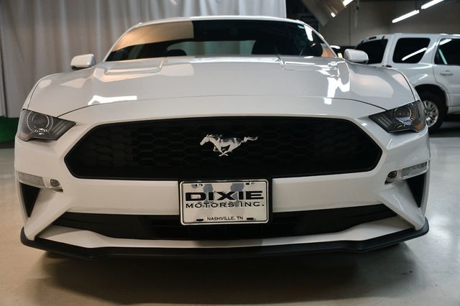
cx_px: 230
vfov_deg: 33.4
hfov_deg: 48.5
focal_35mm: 40
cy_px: 153
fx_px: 511
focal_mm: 27
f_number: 4
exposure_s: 1/125
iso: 800
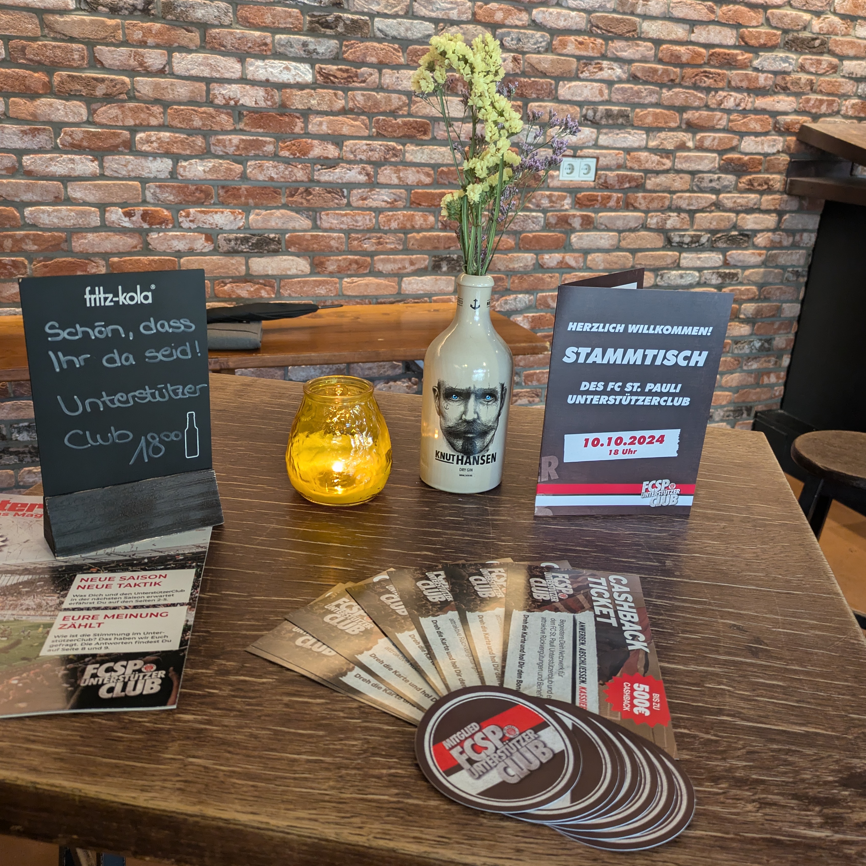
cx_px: 462
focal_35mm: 30
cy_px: 435
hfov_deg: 54.0
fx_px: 849
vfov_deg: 54.0
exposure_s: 1/25
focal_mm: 5.43
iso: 308
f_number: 1.89
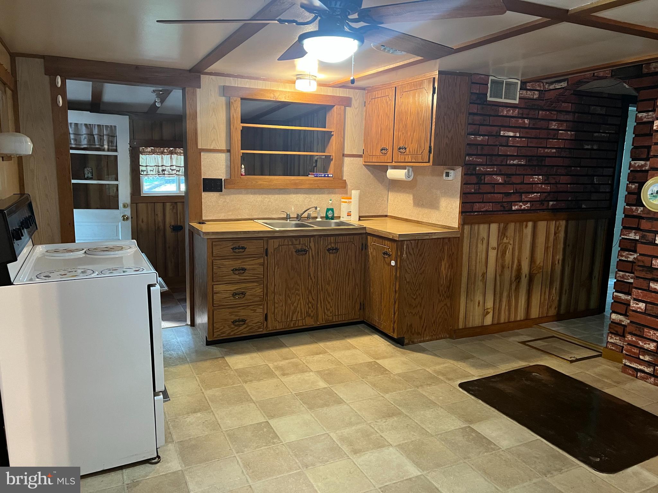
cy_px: 246
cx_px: 329
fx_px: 494
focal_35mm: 26
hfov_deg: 67.3
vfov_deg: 53.1
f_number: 1.5
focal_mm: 5.7
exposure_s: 1/40
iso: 500
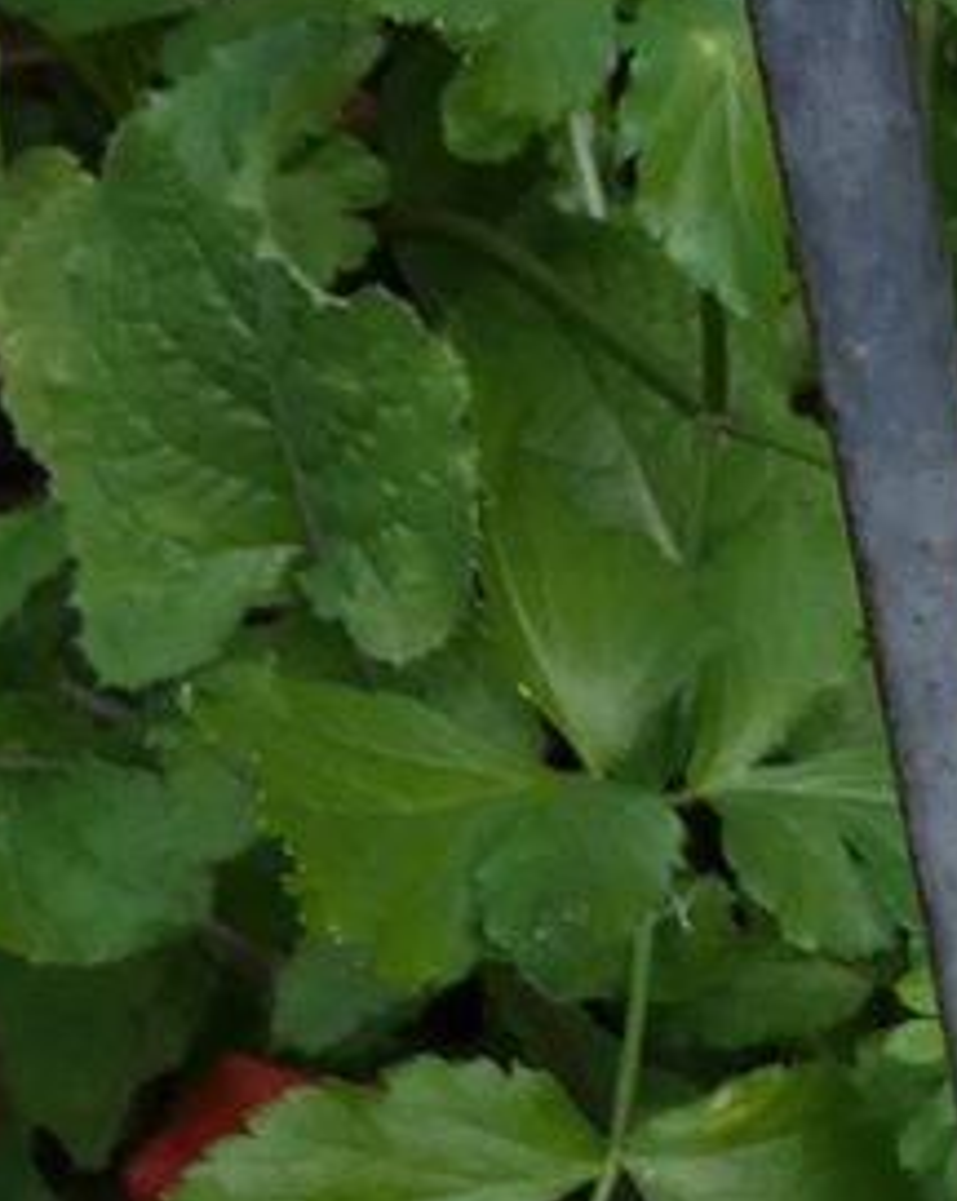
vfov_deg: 18.4
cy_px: -49
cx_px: 1994
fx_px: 3584
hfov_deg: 13.0
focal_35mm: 101
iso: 80
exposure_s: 1/160
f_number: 2.8
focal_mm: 3.6
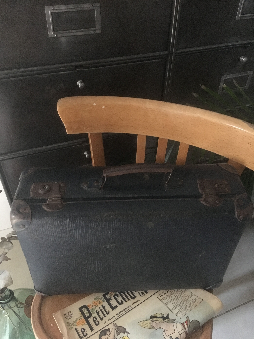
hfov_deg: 48.2
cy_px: 170
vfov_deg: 61.7
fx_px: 284
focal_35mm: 29
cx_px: 127
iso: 640
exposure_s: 1/17
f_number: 2.2
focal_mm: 4.15
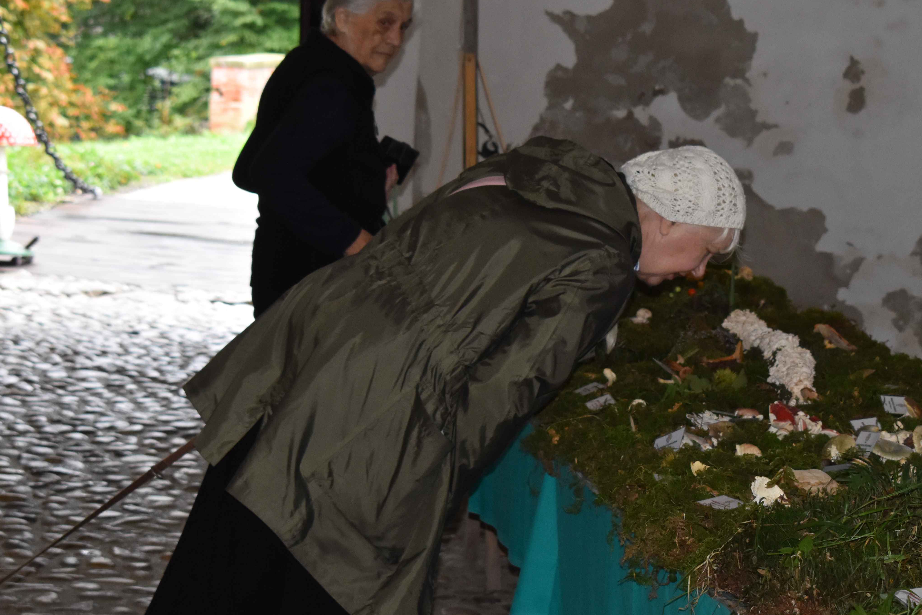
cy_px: 331
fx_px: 3118
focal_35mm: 122
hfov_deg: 16.8
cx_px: 538
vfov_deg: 11.3
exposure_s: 1/125
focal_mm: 55
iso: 1250
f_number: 5.6
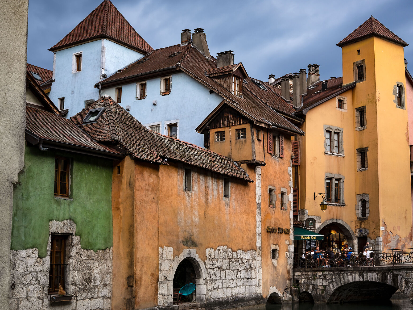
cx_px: 254
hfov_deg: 35.4
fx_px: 644
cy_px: 147
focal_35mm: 54
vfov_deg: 27.0
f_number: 8
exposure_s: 1/15
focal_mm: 27
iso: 125
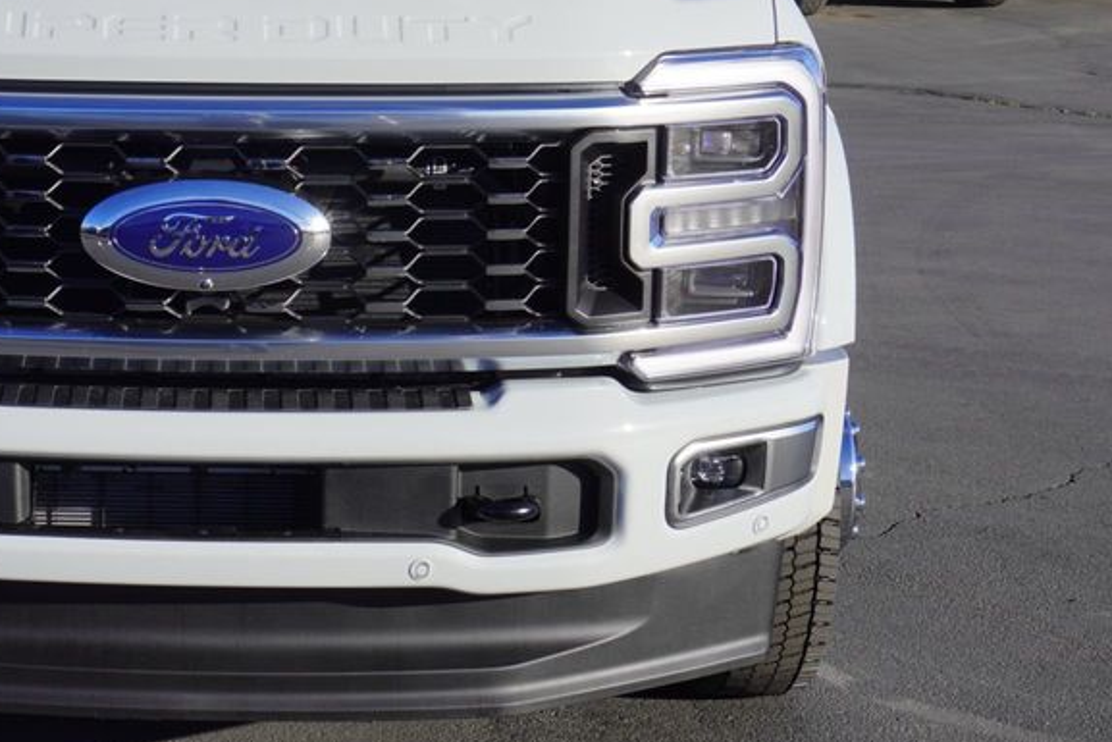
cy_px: 197
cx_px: 156
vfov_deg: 18.9
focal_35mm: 72
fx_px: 2221
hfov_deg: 27.3
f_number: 10
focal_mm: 27
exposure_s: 1/125
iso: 100
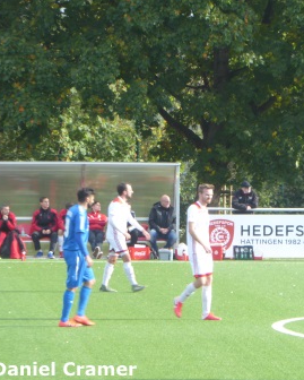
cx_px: 219
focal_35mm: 369
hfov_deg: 4.2
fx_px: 4148
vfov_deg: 5.2
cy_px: 190
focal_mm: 50.5
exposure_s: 1/80
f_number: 5.7
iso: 125
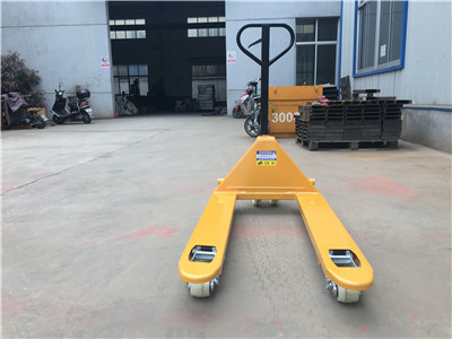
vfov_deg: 48.2
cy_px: 170
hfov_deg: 61.7
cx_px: 226
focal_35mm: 29
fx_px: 379
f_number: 2.2
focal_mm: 4.15
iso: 25
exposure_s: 1/100
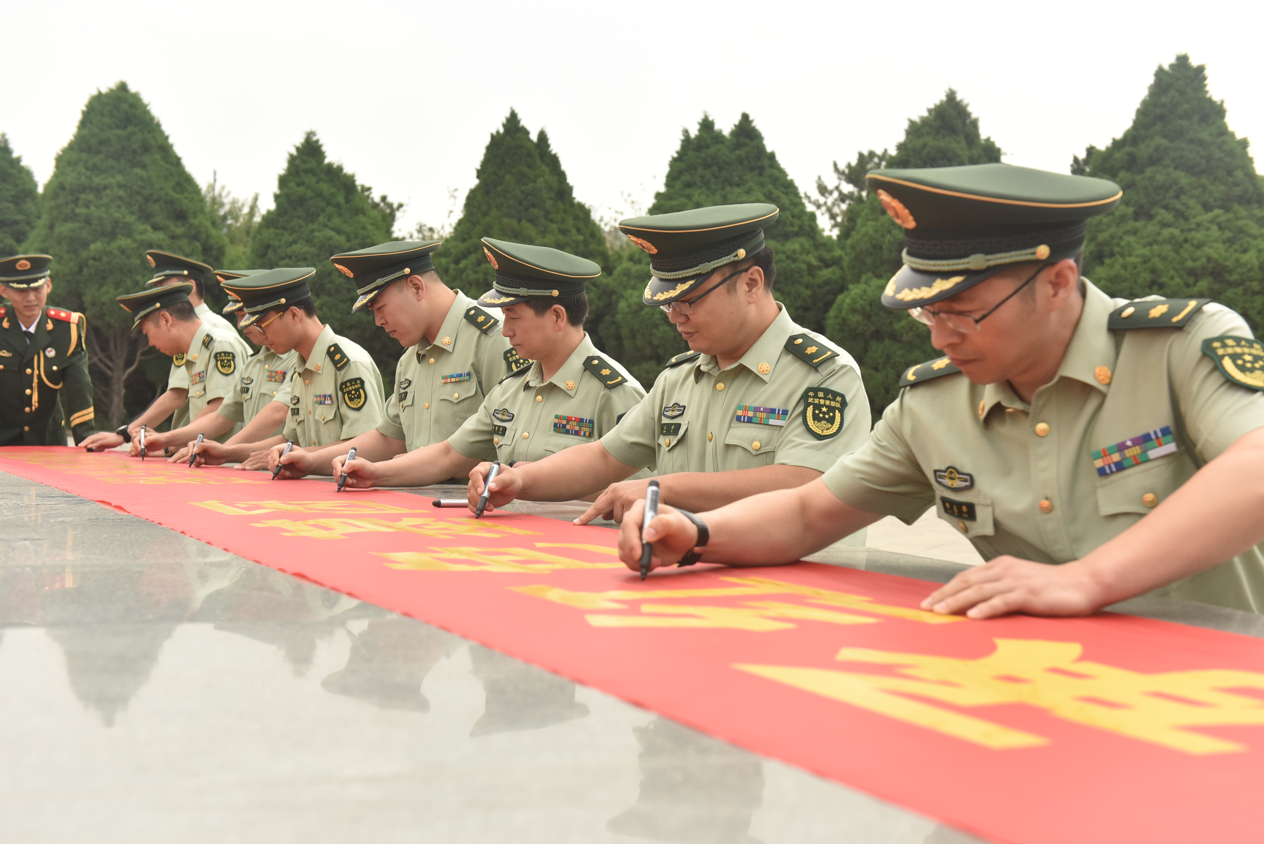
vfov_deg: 28.1
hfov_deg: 41.1
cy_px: 422
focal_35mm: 48
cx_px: 632
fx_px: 1686
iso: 1600
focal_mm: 48
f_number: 5.6
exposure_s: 1/4000
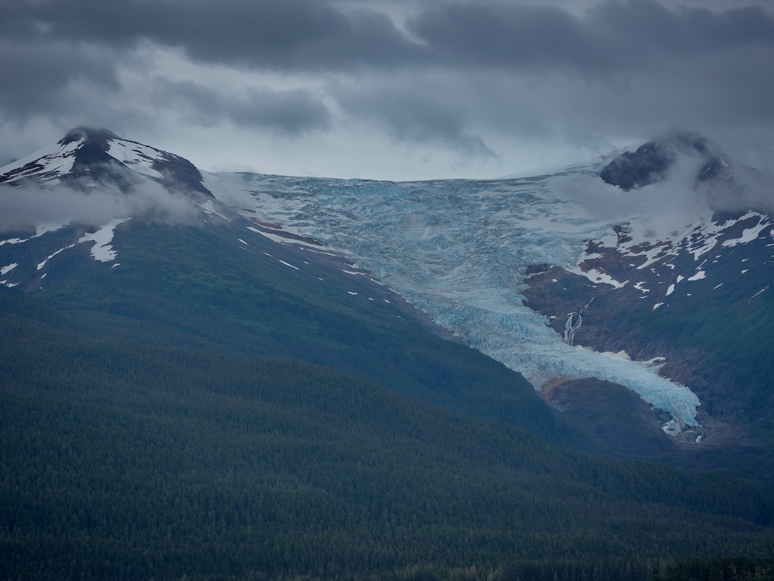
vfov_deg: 12.2
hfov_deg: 16.1
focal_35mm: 122
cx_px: 398
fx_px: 2728
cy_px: 290
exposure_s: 1/320
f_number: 9
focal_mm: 112
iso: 100
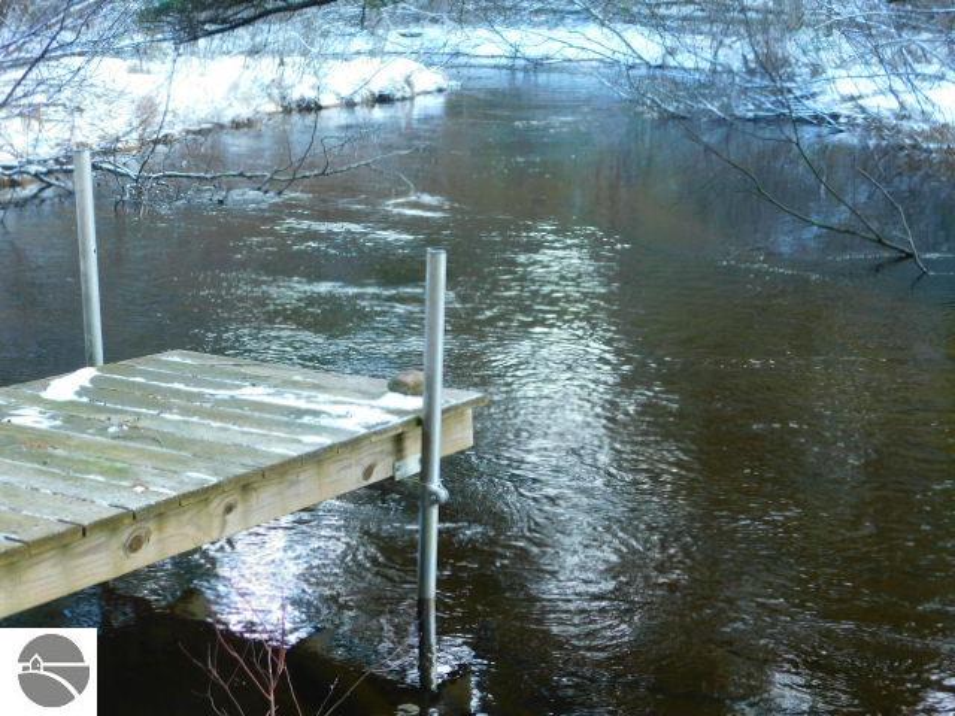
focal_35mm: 59
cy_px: 358
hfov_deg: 32.7
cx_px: 478
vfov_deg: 24.8
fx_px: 1628
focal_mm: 10.4
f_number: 4
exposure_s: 1/50
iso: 125
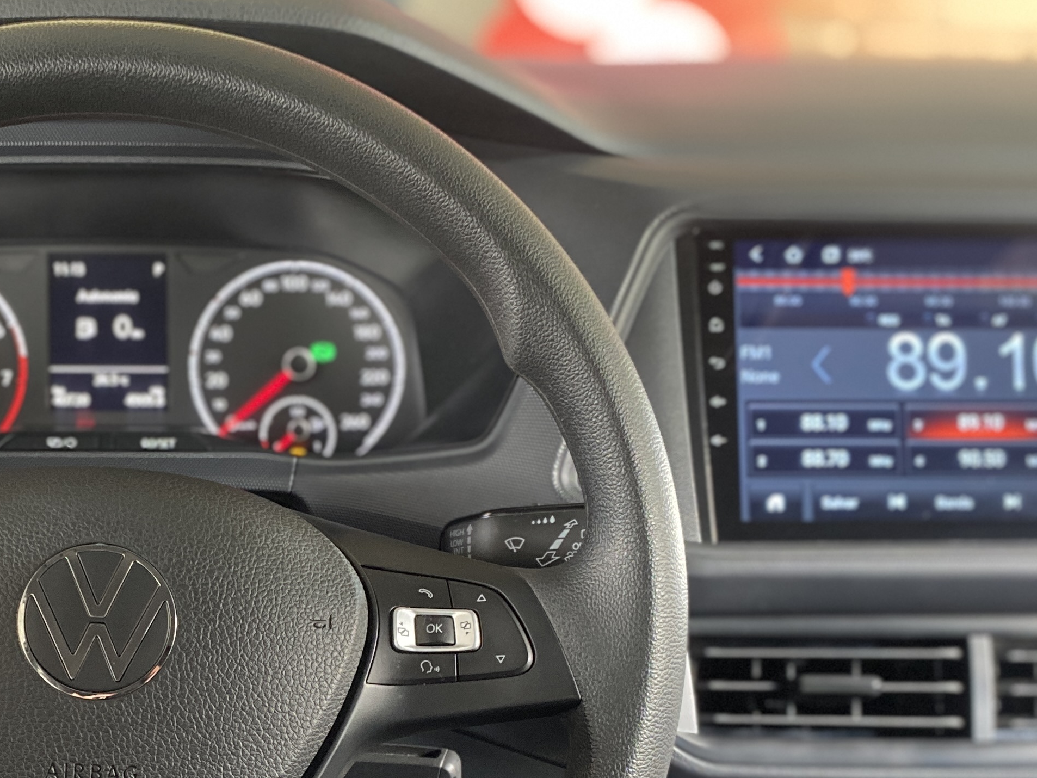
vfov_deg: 25.6
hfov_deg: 33.7
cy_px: 725
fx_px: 1648
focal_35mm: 55
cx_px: 184
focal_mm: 4.25
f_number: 1.8
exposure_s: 1/42
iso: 500
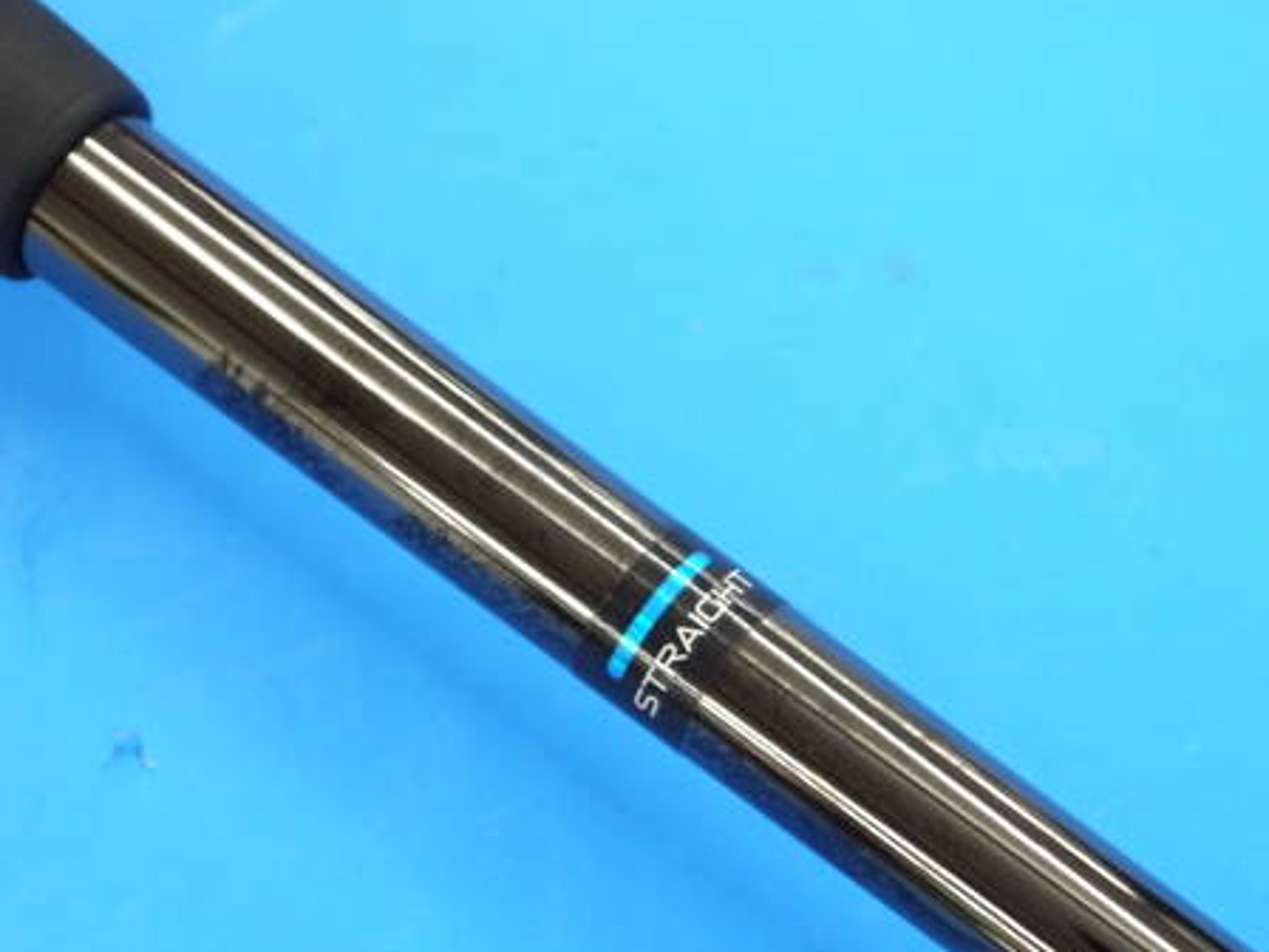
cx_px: 657
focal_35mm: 120
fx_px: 4399
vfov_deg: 12.3
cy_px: 586
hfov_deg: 16.4
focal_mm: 42
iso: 800
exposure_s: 1/80
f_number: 5.6
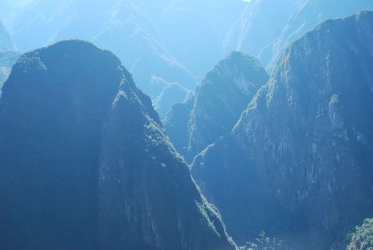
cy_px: 125
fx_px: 482
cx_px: 186
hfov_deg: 42.3
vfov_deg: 29.0
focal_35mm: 46
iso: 180
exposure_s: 1/125
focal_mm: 31
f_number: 5.6
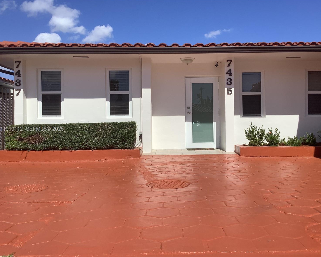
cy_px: 129
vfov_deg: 44.6
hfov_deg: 54.2
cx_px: 171
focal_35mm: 33
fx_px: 314
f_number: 2.4
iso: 25
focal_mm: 3.3
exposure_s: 1/2203
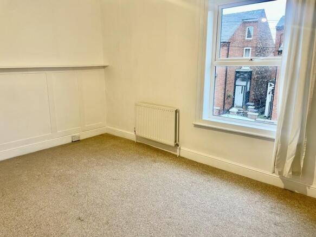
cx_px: 158
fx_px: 237
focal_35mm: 26
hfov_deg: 67.3
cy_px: 118
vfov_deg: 53.0
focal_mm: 4.2
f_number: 1.6
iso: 64
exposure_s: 1/50
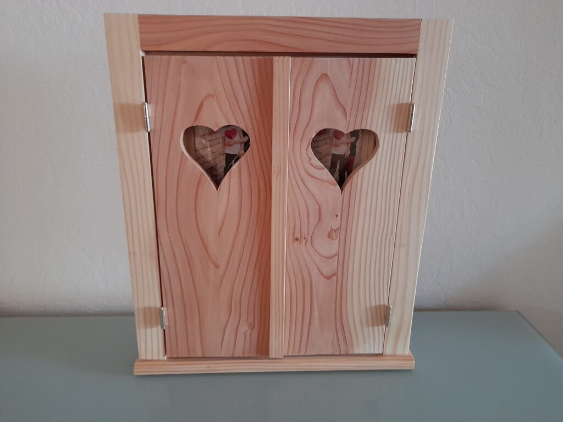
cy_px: 211
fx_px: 407
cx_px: 282
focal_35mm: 25
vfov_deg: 54.9
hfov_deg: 69.4
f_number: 2
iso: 640
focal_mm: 4.6
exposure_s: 1/10
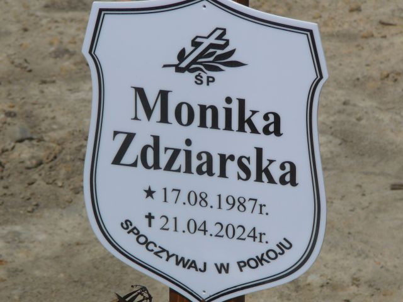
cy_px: 151
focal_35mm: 204
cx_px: 202
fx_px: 2375
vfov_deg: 7.3
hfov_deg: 9.7
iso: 80
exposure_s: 1/800
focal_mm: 30.3
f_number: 7.1
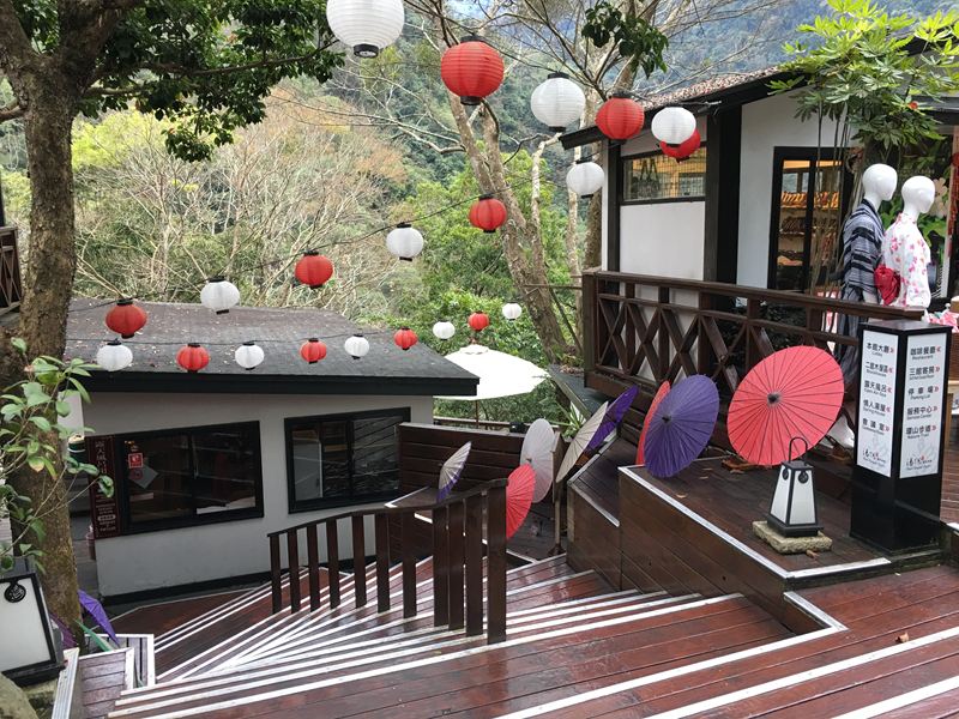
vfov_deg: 48.2
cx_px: 480
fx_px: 803
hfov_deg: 61.7
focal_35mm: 29
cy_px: 360
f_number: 2.2
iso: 32
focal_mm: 4.15
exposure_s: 1/30
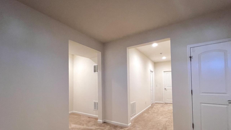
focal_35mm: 16
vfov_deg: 66.2
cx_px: 121
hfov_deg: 99.3
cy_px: 80
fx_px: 98
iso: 200
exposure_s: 1/60
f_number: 1.8
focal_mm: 1.57
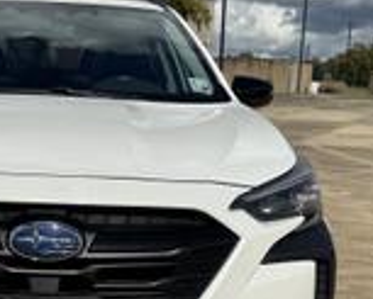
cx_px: 68
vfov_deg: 19.9
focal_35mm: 77
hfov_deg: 24.3
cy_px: 197
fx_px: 852
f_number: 1.78
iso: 80
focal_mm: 6.76
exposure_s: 1/11905
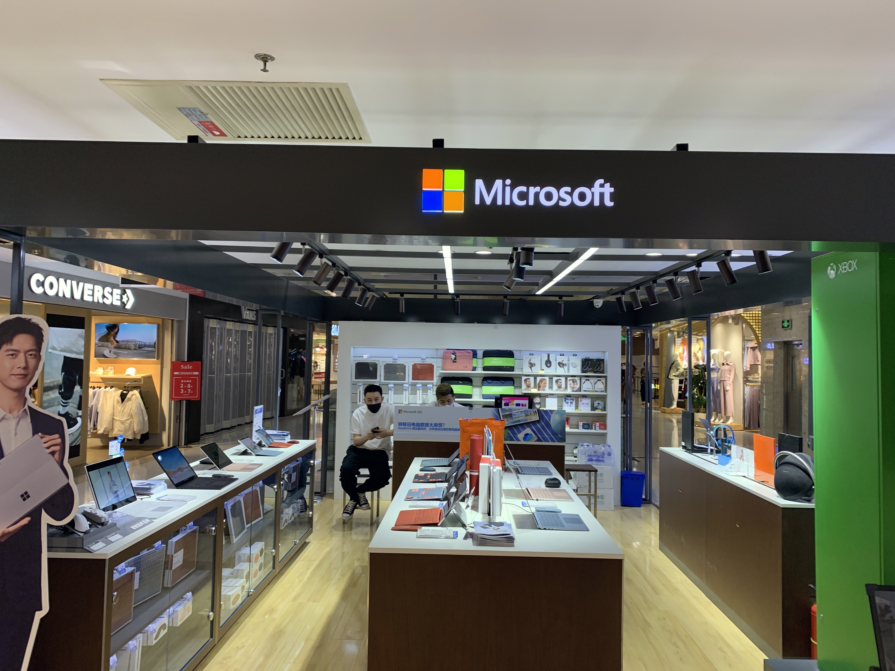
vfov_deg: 53.1
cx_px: 448
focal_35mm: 26
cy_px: 336
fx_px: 672
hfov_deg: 67.3
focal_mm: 4.25
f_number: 1.8
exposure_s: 1/100
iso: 100
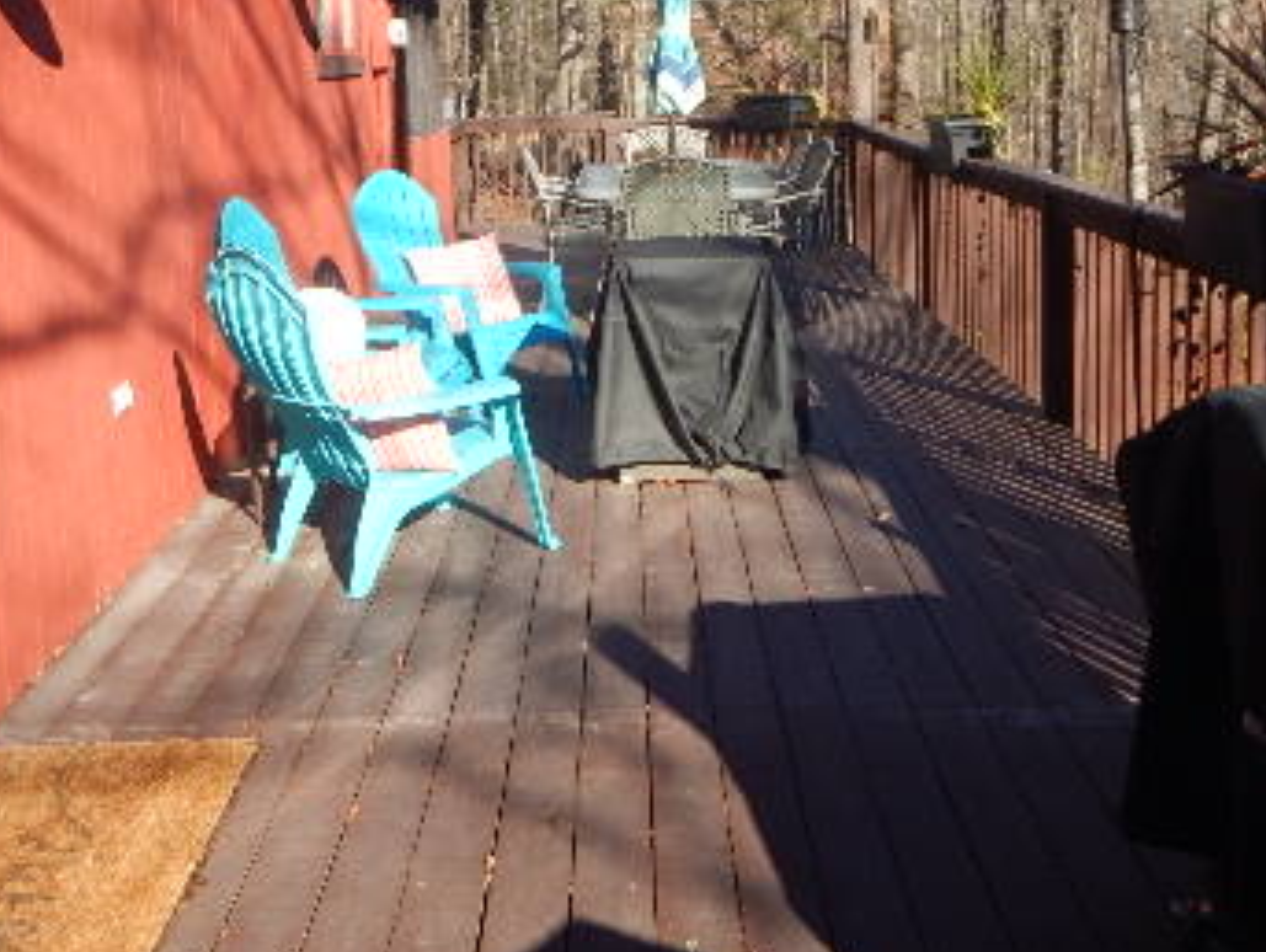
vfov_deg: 34.2
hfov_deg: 45.7
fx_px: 1501
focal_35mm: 41
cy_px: 203
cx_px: 657
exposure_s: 1/640
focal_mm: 4
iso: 125
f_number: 3
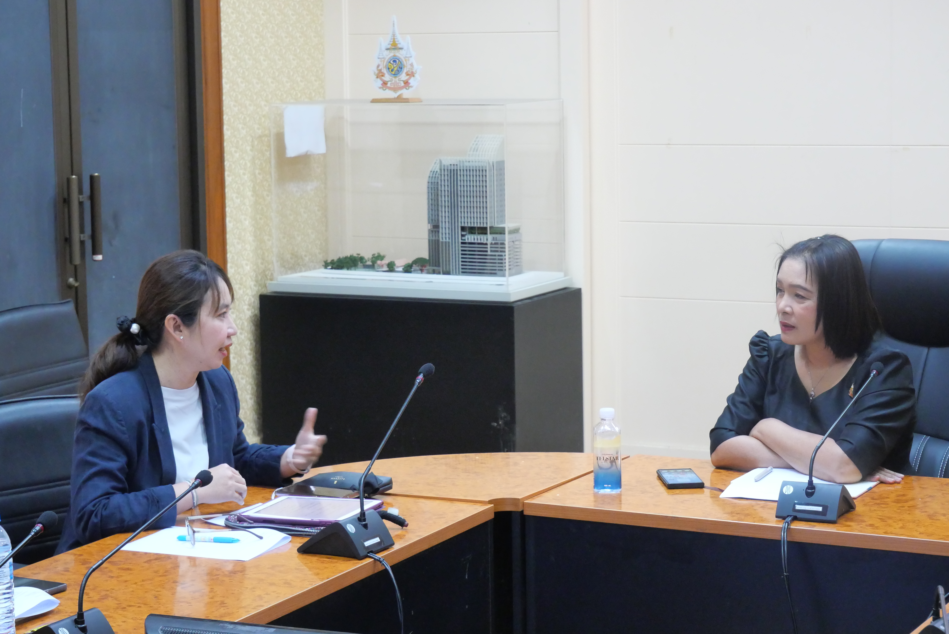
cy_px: 317
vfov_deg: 16.9
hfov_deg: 25.0
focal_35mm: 81
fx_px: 2136
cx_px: 474
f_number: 5.6
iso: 3200
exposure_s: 1/25
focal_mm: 39
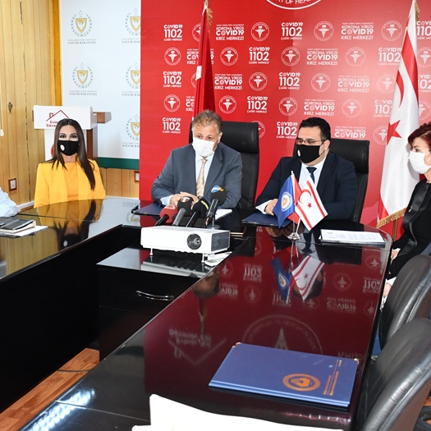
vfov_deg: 38.3
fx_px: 620
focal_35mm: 44
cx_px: 195
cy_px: 213
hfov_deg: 38.3
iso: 1400
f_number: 3.8
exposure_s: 1/60
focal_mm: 23
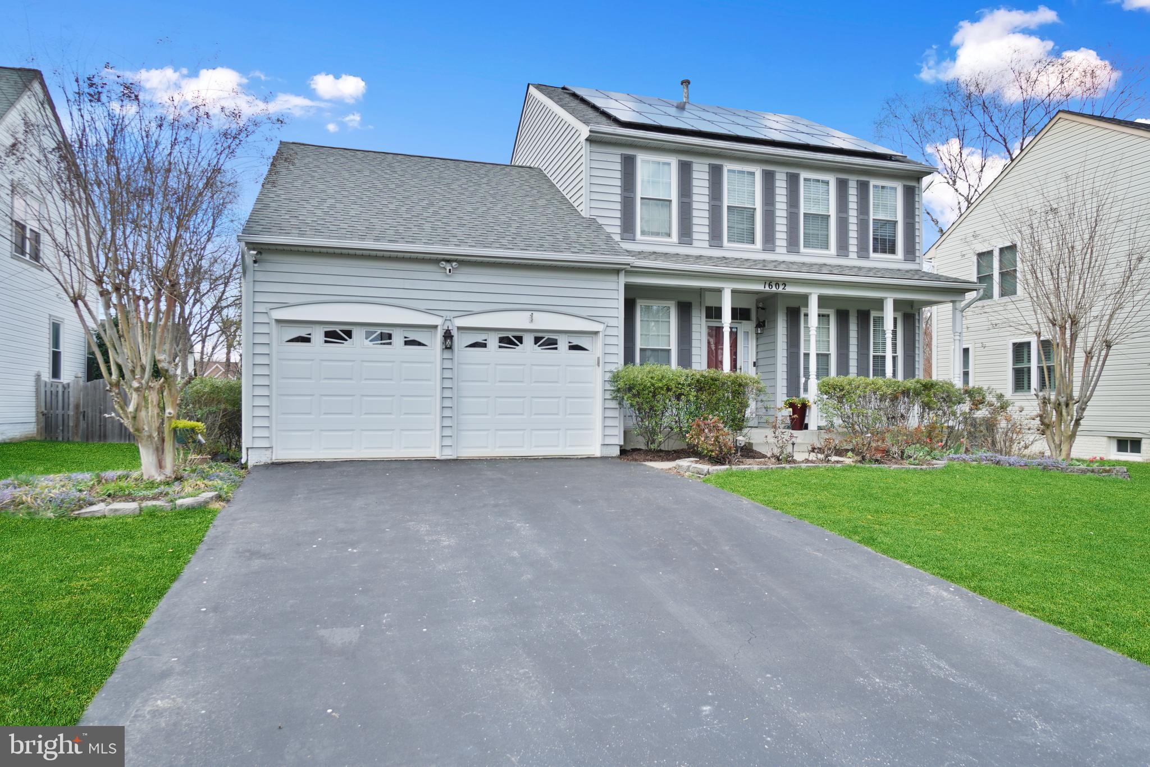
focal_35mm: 21
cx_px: 575
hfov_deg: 81.2
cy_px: 384
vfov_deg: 59.5
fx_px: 671
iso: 100
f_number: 4
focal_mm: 14
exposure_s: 1/100
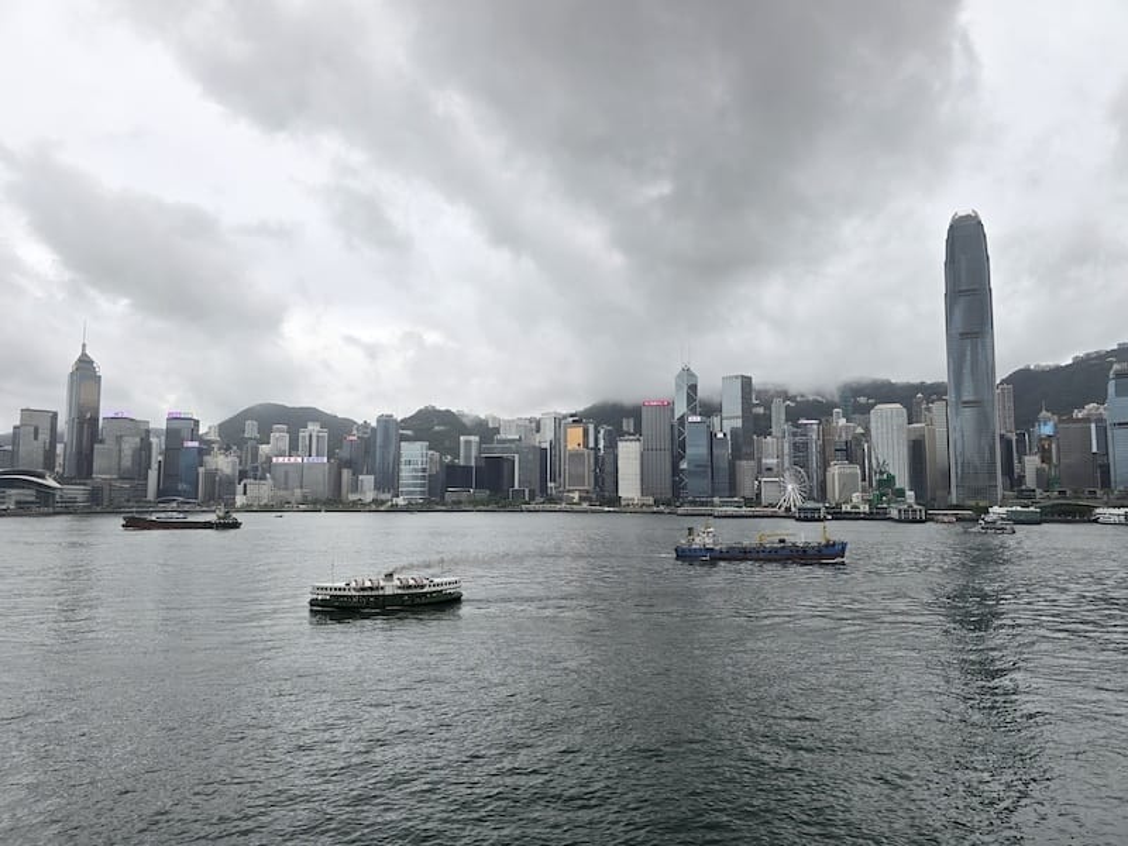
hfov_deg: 73.9
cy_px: 423
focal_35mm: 23
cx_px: 564
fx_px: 749
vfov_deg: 58.9
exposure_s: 1/292
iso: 12
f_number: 1.7
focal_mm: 6.3
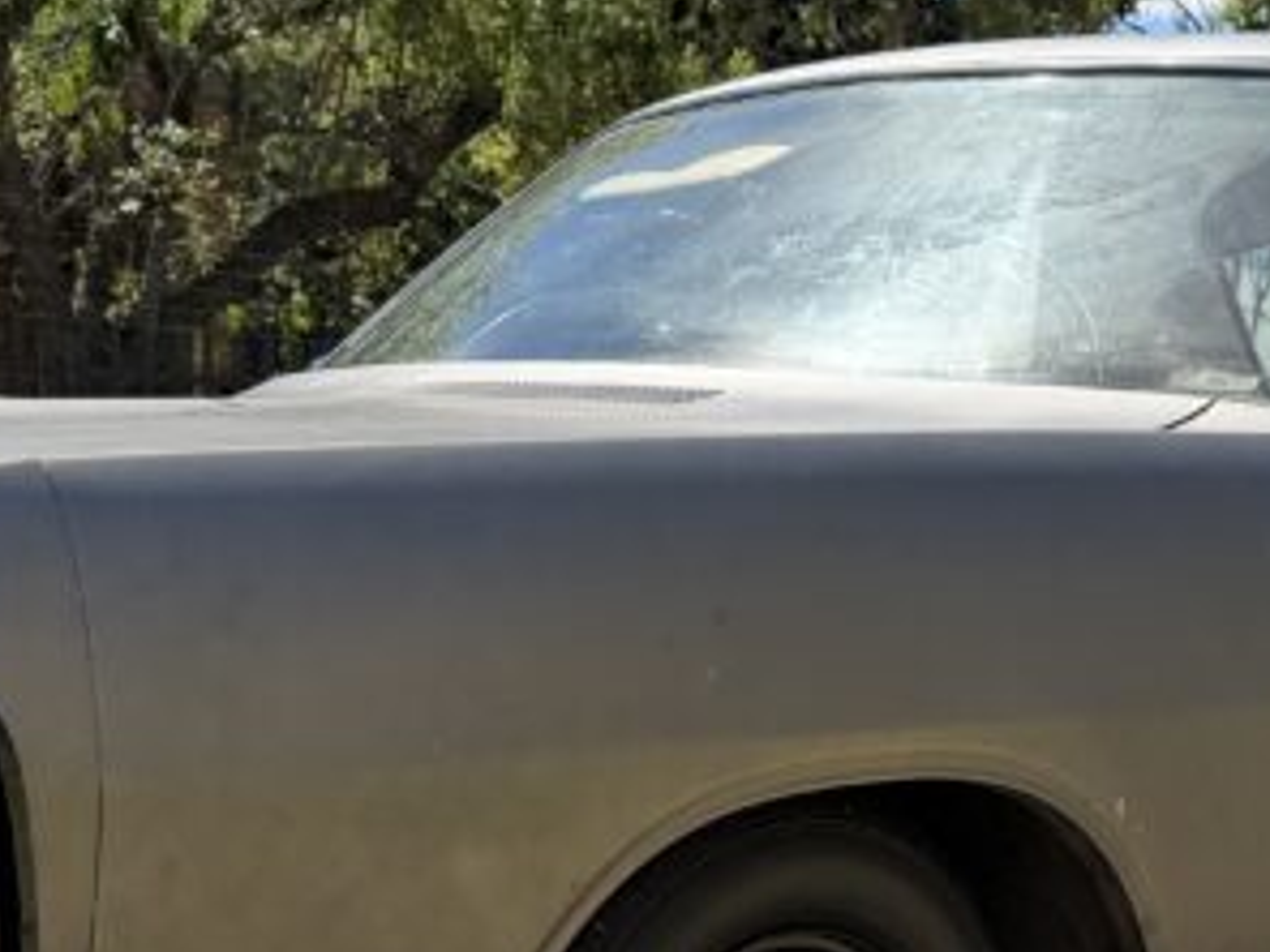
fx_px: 3045
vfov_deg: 17.3
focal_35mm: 83
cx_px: 708
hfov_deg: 23.5
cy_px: 1003
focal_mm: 6.76
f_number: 1.78
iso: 100
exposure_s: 1/2370
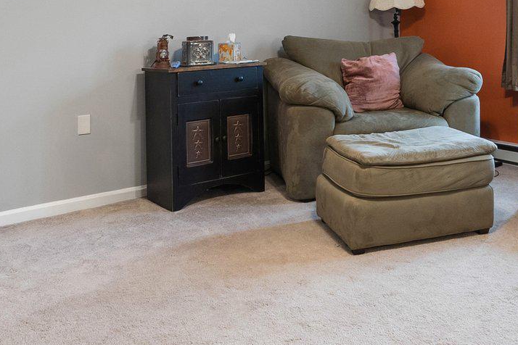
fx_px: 619
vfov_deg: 29.3
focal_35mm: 43
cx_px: 353
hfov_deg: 44.6
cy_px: 8
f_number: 8
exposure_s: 1/3
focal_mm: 10
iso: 800
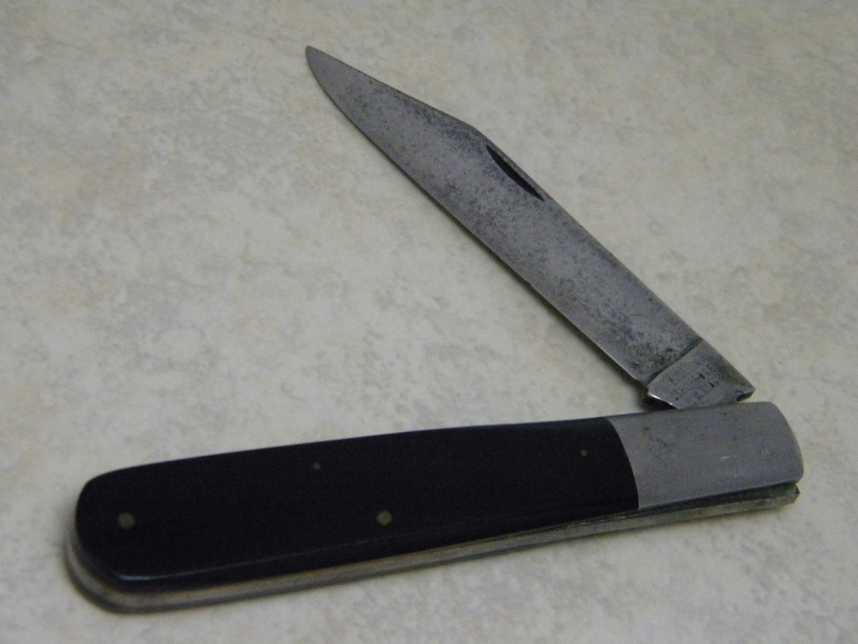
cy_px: 322
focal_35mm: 83
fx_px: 2057
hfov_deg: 23.6
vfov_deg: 17.8
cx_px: 429
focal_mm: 15.1
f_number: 4.5
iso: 800
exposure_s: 1/53.6
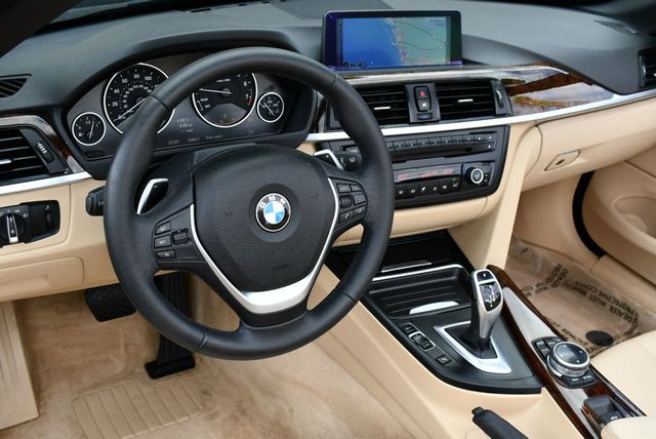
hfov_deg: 44.5
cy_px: 220
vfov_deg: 30.6
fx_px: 802
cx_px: 328
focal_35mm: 44
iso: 400
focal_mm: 22
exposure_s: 1/250
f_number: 5.6
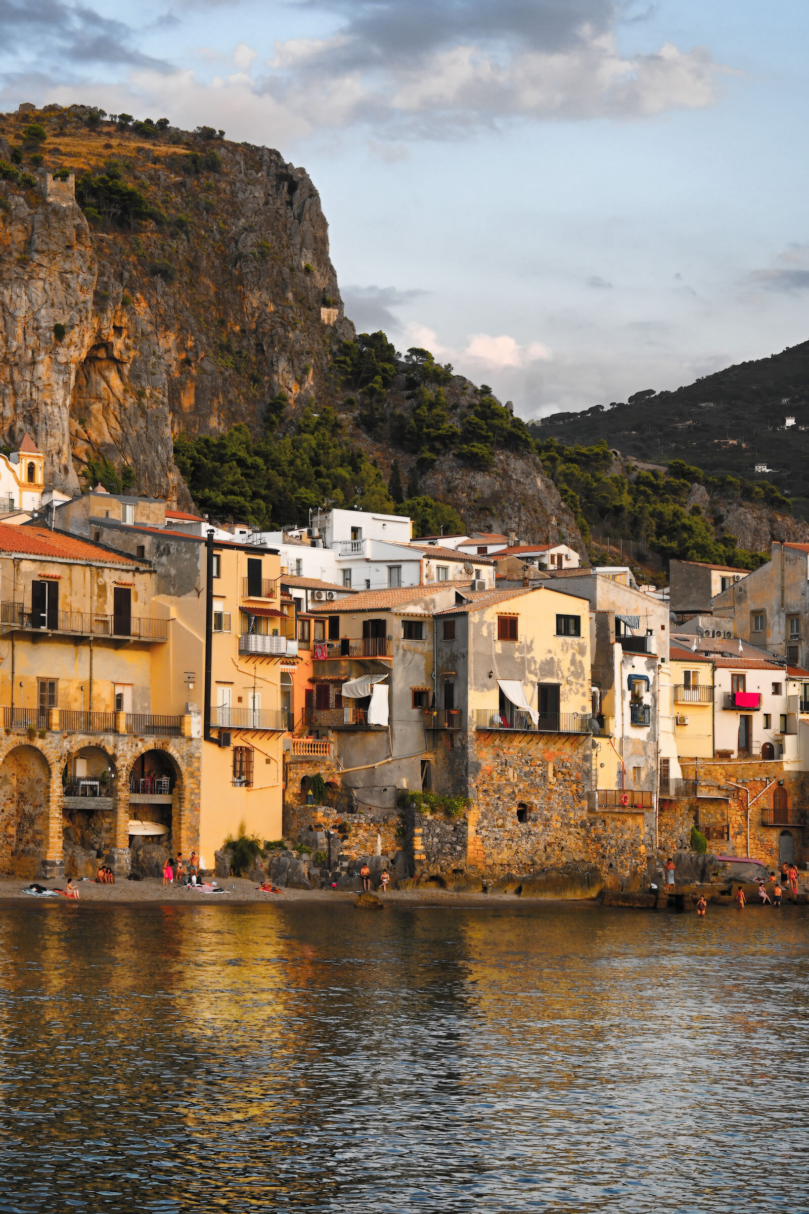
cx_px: 404
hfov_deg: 18.2
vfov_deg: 27.0
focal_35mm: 75
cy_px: 607
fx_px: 2528
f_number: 8
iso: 100
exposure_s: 1/40
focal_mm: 50
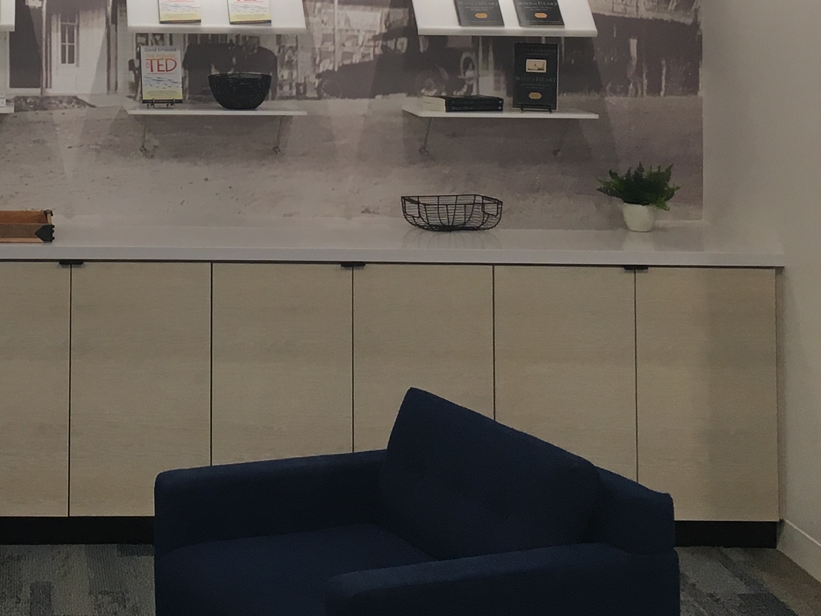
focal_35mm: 78
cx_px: 72
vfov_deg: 17.9
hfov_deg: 24.3
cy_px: -133
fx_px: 1850
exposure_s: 1/40
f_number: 2.2
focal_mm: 4.15
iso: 25
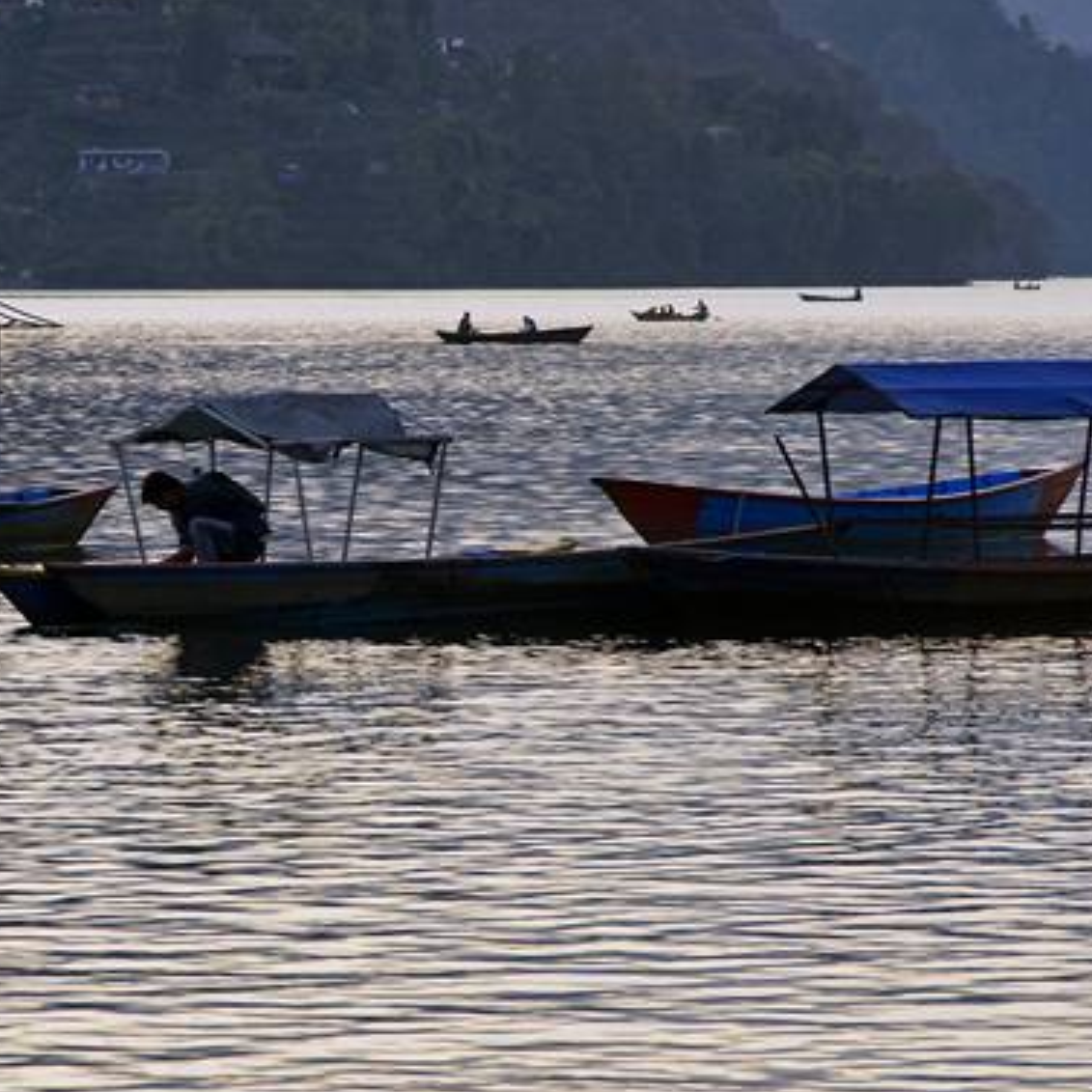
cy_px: 527
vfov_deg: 6.2
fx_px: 10133
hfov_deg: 6.2
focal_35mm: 284
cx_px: 324
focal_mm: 105
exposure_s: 1/160
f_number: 7.1
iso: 160
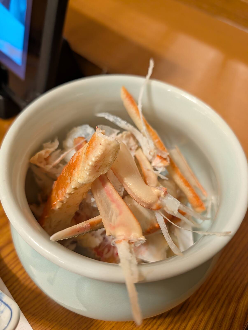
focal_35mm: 24
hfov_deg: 56.9
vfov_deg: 71.5
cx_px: 124
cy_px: 165
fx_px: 229
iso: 770
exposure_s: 1/120
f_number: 1.68
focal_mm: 6.9
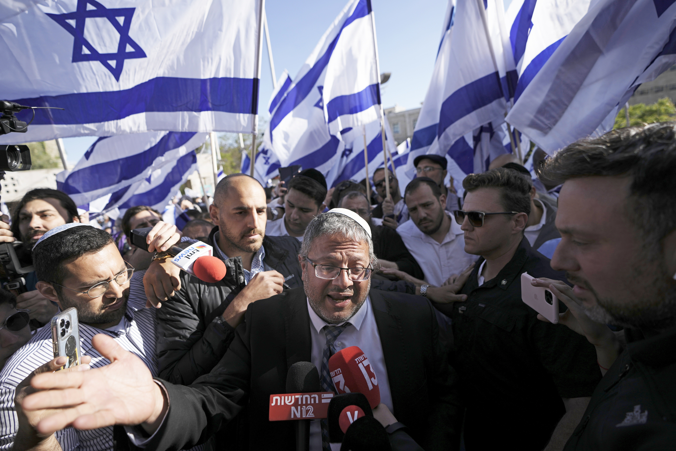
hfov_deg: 93.3
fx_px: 319
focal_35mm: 17
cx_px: 338
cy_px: 226
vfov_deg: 70.4
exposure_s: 1/1600
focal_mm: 17
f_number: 2.8
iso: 100
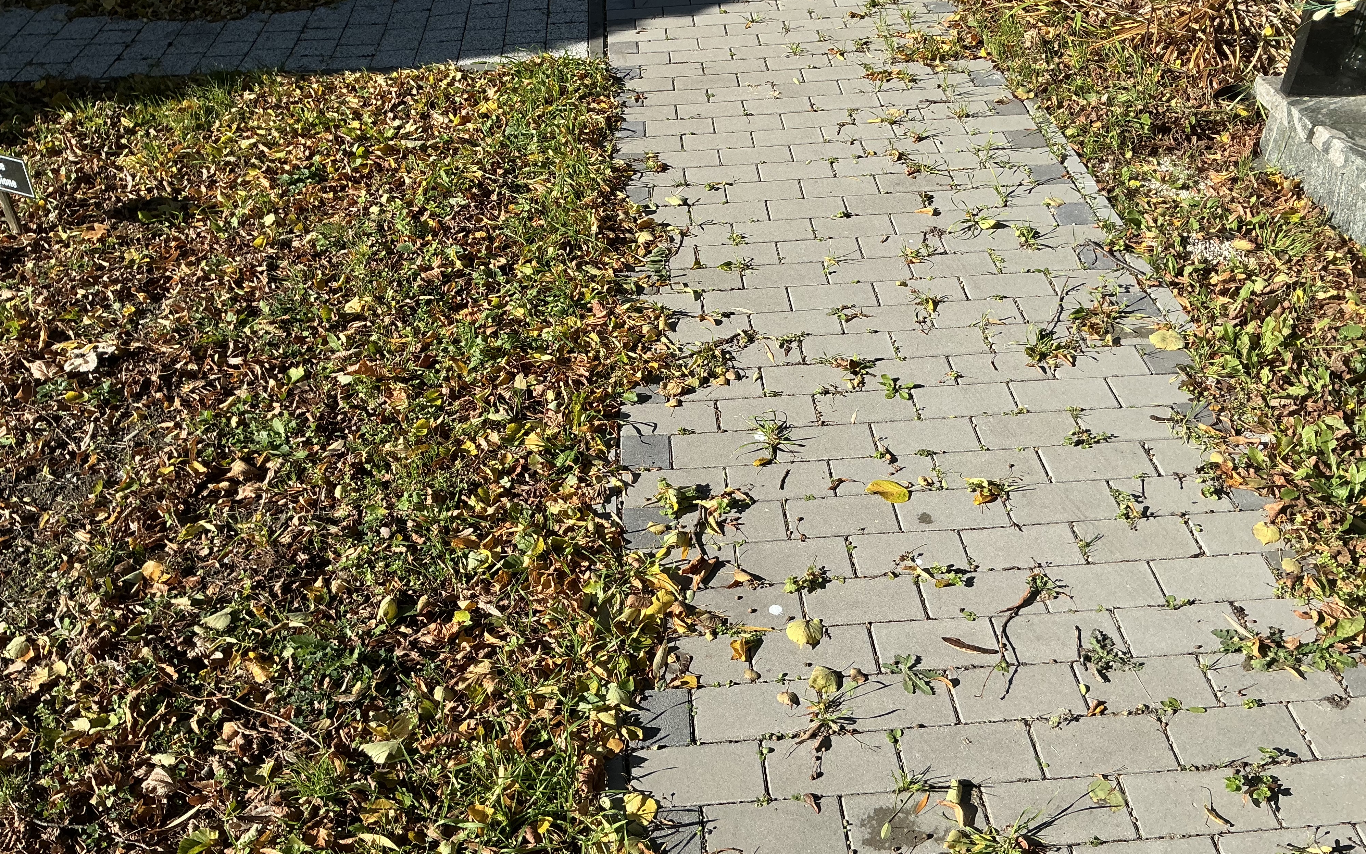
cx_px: 679
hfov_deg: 62.9
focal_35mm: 30
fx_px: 1117
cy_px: 380
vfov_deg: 41.8
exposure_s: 1/1221
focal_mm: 3
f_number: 1.8
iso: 25
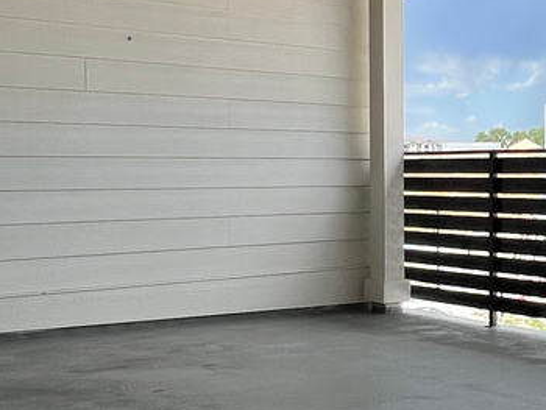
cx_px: 573
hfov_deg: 30.8
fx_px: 900
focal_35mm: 57
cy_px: 193
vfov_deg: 25.7
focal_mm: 1.57
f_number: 1.8
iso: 32
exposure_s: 1/763
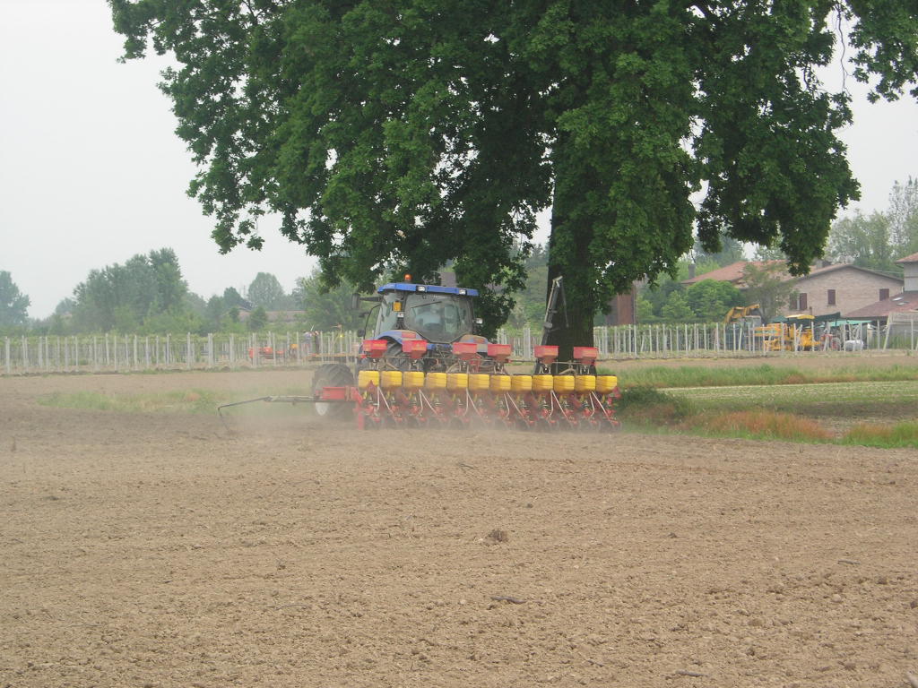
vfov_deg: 13.1
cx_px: 459
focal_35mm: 113
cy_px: 344
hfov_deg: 17.4
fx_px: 2997
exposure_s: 1/118
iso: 83
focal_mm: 23.4
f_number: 8.2
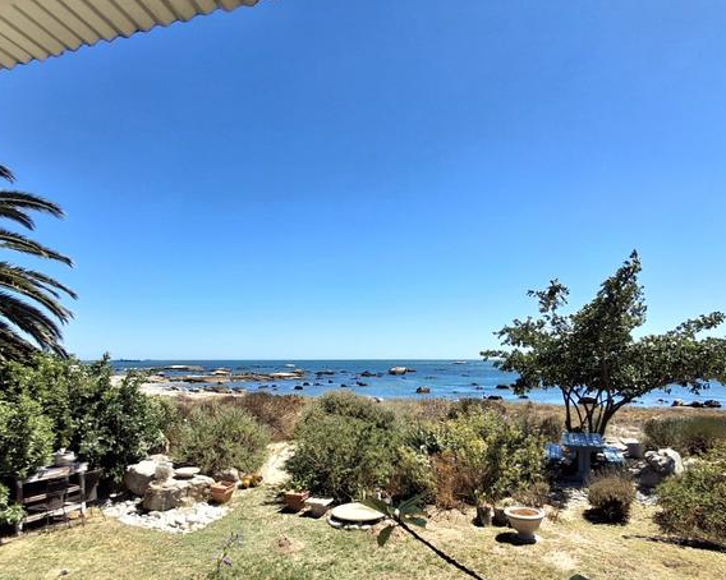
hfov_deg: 75.0
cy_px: 380
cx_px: 376
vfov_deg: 61.8
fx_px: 473
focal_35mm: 22
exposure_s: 1/1667
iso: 40
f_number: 2.2
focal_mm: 1.64
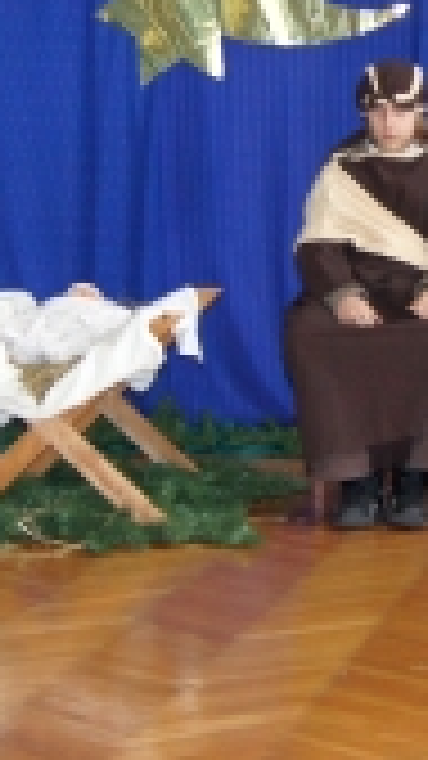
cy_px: 205
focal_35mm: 138
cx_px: 586
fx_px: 2786
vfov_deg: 15.5
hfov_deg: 8.6
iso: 800
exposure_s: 1/60
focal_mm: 28
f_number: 4.5
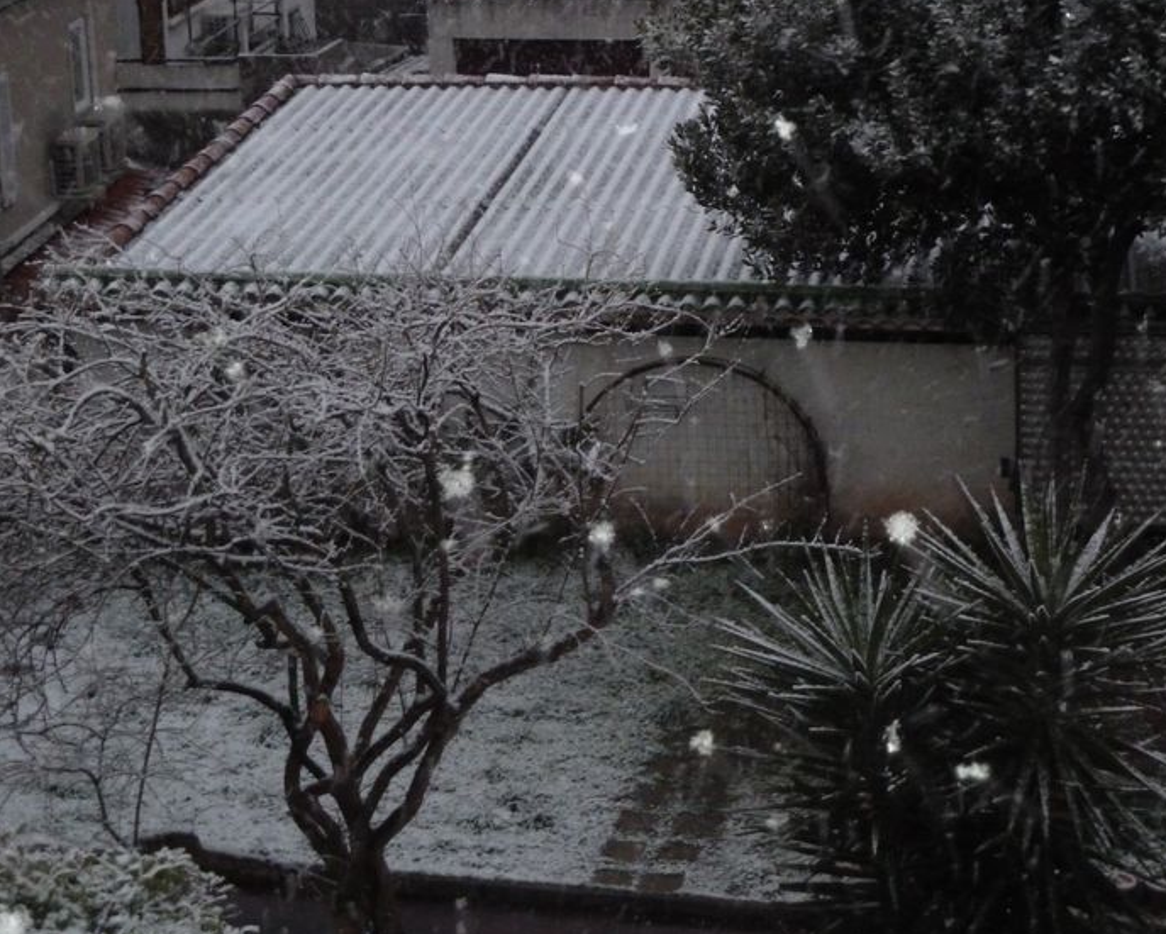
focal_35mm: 76
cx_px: 646
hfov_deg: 25.0
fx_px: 2624
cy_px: 488
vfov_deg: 20.2
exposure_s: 1/15
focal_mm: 11
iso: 800
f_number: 4.1
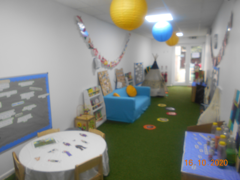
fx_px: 180
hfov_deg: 67.3
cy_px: 90
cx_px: 120
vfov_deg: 53.1
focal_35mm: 26
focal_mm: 4.6
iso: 125
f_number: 3.2
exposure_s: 1/30
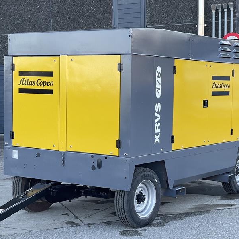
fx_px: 594
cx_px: 127
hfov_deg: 22.8
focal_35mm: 76
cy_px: 119
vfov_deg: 22.8
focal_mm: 7.5
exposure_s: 1/99
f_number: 2.2
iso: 25
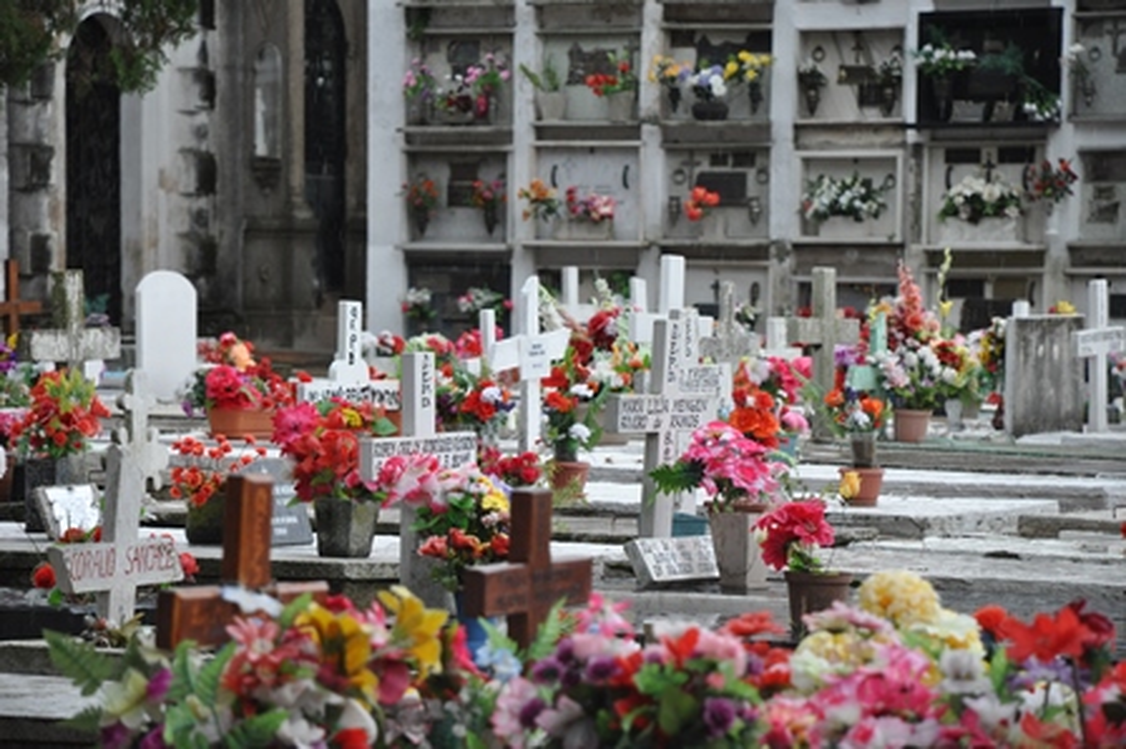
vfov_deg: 6.8
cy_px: 374
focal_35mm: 202
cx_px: 563
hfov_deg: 10.2
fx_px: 6329
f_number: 5.6
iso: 1000
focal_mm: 135
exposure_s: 1/250
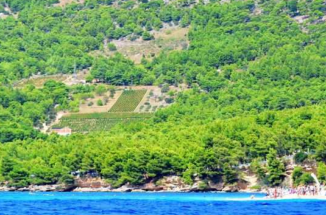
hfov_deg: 10.5
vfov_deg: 7.0
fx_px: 1771
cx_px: 230
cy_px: 27
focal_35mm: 196
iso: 2200
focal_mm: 70
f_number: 4.5
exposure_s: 1/8000
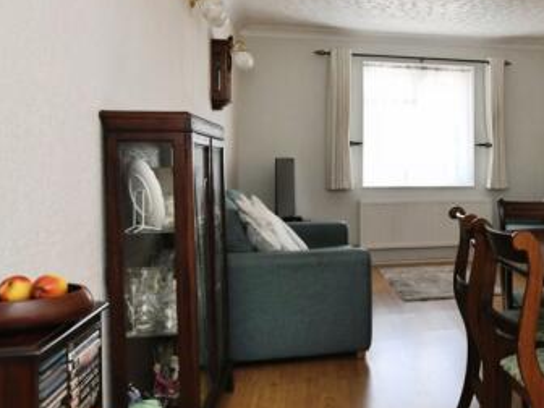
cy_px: 172
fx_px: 644
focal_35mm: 41
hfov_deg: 41.5
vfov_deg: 35.1
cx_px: 505
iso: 640
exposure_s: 1/60
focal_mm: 14
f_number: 8
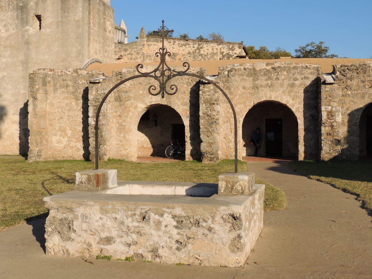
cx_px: 186
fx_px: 462
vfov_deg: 33.6
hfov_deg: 43.9
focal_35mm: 43
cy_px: 140
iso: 100
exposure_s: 1/1250
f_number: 3.4
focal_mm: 7.6
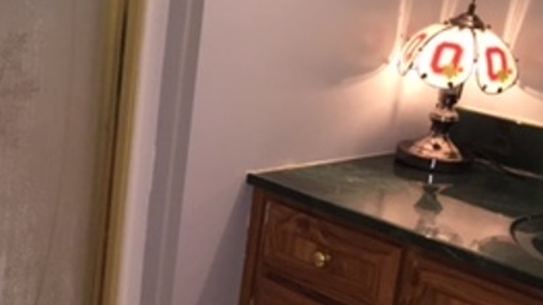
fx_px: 1108
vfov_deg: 15.6
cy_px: 217
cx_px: -69
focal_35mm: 77
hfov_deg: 25.3
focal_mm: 4.15
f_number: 2.2
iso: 100
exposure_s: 1/25
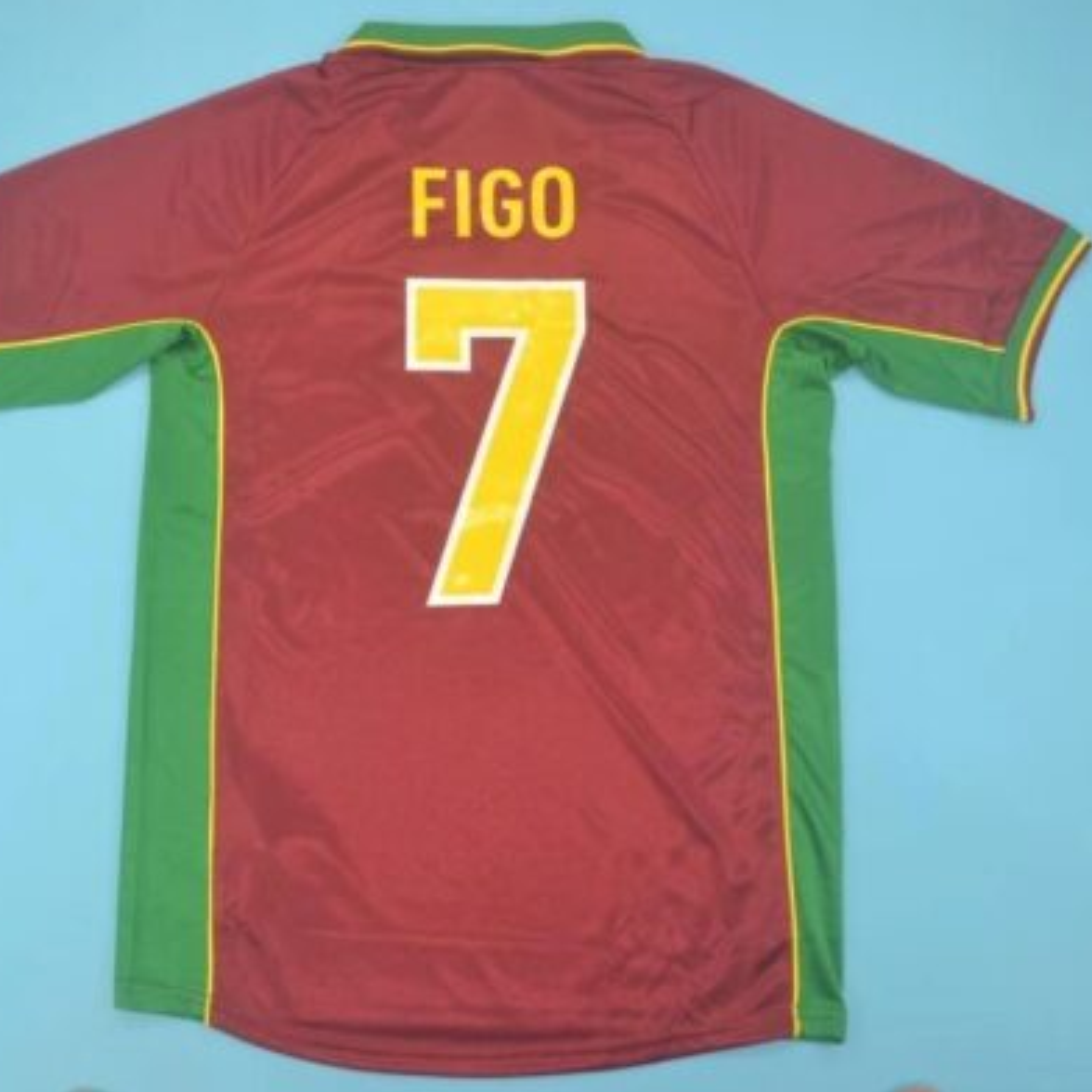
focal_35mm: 39
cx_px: 482
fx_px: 1392
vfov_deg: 42.8
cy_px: 540
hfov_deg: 42.8
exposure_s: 1/100
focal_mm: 20
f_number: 3.8
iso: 200
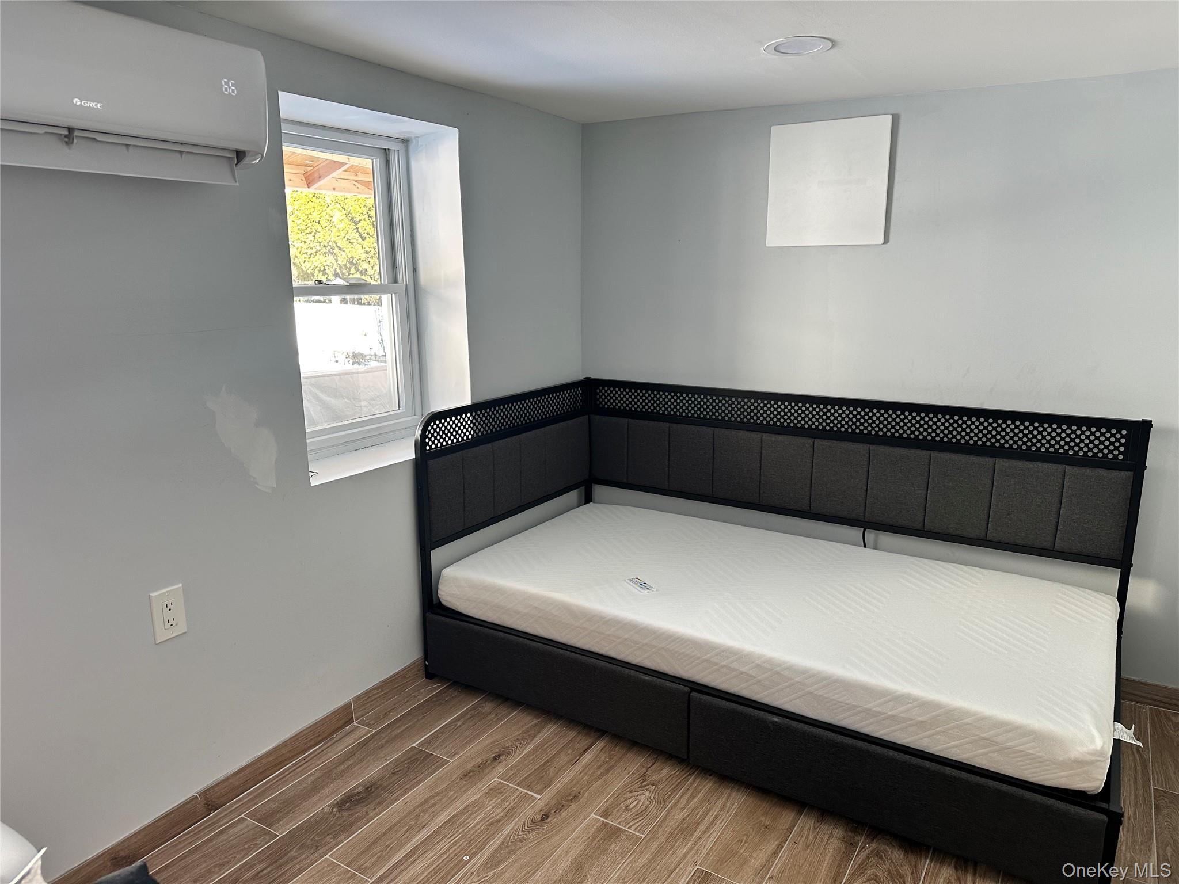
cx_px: 590
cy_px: 442
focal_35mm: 24
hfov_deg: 71.6
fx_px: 817
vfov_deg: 56.8
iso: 125
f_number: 1.78
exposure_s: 1/120
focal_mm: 6.86
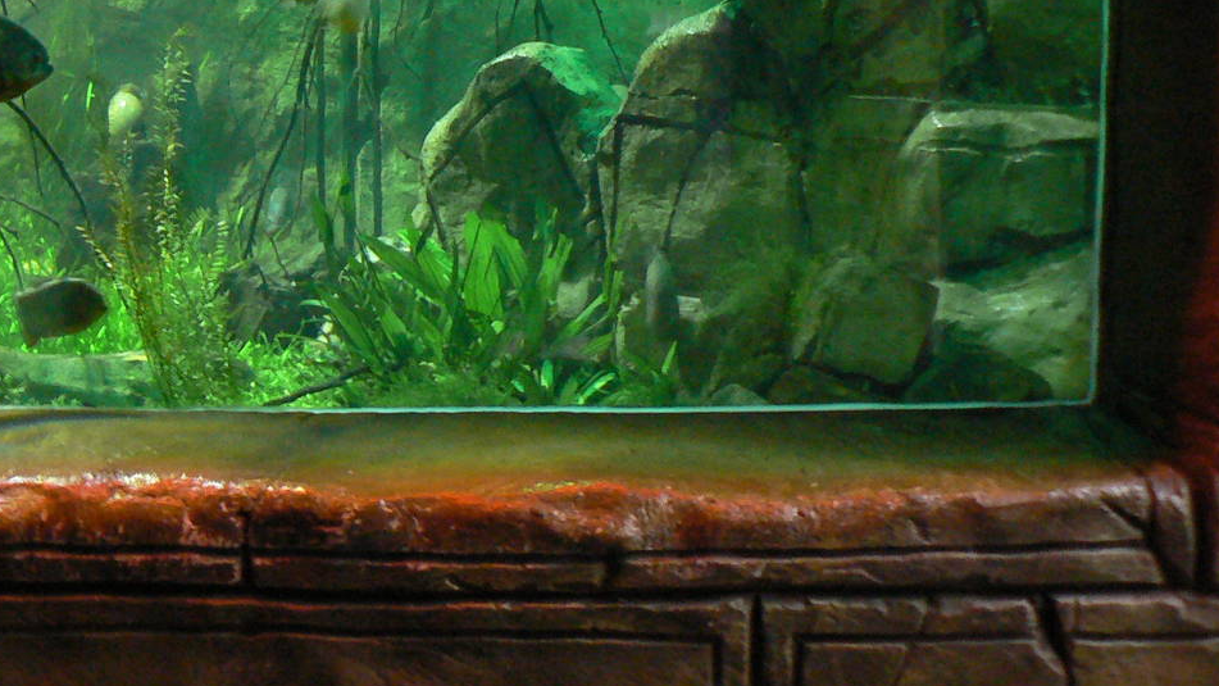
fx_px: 2133
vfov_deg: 17.8
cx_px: 290
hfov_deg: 31.3
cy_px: -14
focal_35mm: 66
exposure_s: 1/4
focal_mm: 6
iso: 200
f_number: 2.8
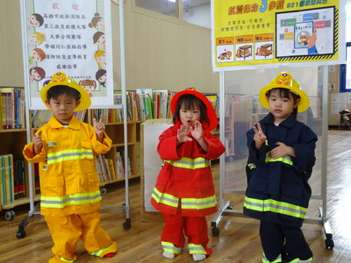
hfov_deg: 55.4
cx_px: 176
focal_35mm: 33
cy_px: 132
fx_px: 335
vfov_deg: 42.9
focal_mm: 5.61
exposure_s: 1/40
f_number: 4
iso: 500
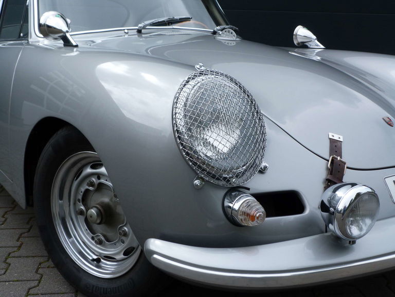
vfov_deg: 36.0
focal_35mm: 40
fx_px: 456
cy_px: 148
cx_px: 198
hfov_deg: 46.8
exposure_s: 1/200
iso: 80
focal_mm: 7.3
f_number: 5.6
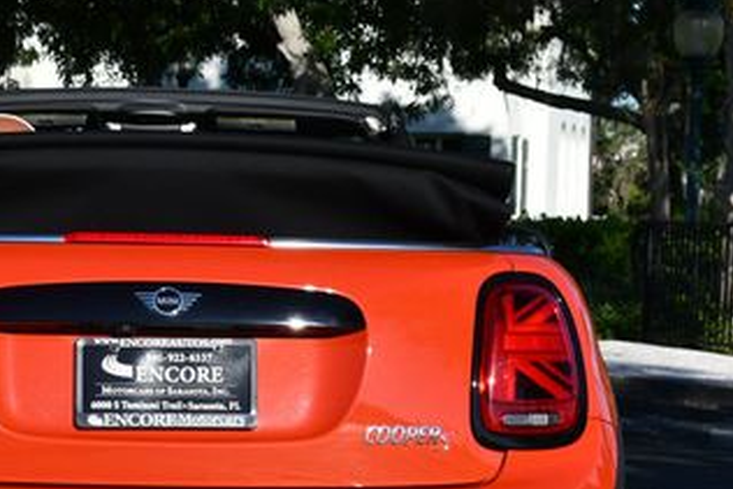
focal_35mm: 154
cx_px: 183
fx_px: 3137
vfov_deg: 8.9
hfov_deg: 13.3
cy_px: 445
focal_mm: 38
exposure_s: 1/320
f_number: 9
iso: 100
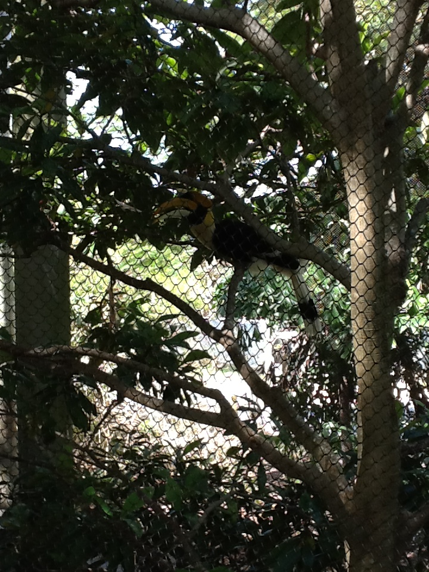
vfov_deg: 56.8
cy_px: 286
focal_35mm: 32
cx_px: 214
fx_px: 529
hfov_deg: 44.2
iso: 80
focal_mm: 2.03
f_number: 2.4
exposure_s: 1/120
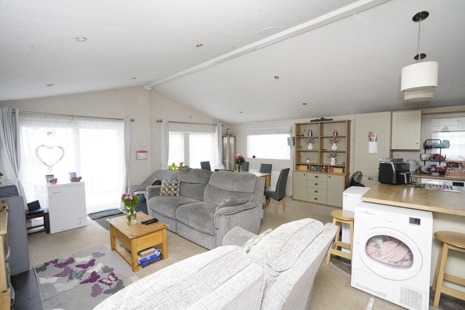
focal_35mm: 16
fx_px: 207
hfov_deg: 96.7
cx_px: 232
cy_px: 155
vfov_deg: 73.8
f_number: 16
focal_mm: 16
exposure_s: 1/60
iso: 3200
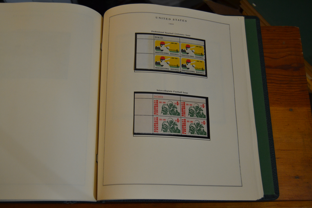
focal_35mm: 39
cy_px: 104
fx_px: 338
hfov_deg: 49.6
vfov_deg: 34.2
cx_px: 156
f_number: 4
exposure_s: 1/60
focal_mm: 26
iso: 1000
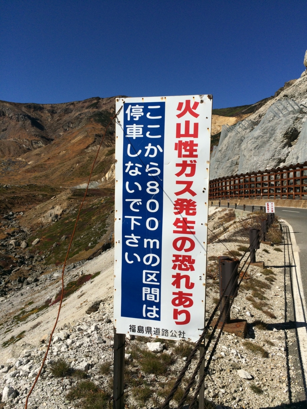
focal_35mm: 29
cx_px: 154
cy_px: 204
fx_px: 343
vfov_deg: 61.7
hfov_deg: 48.2
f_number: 2.2
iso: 32
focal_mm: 4.15
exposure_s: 1/5128
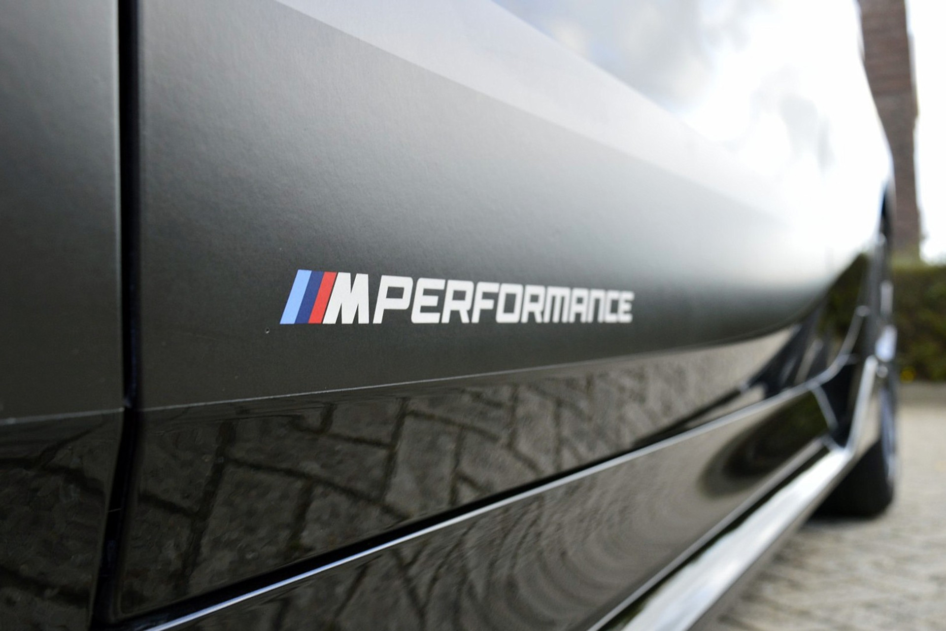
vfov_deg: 34.2
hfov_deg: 49.6
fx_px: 1025
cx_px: 473
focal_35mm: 39
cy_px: 316
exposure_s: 1/80
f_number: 8
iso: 400
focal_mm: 26
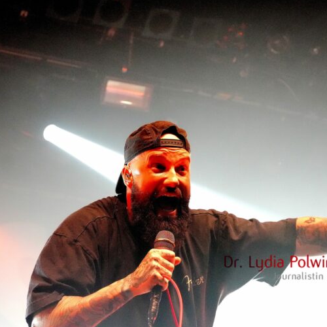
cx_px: 175
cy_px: 163
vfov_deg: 18.5
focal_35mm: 94
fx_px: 1005
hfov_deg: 18.5
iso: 6400
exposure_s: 1/80
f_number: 4.5
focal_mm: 48
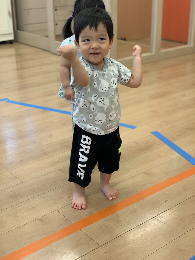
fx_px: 391
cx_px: 98
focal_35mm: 52
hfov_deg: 28.0
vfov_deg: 36.8
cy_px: 130
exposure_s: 1/50
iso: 64
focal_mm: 6
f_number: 2.4
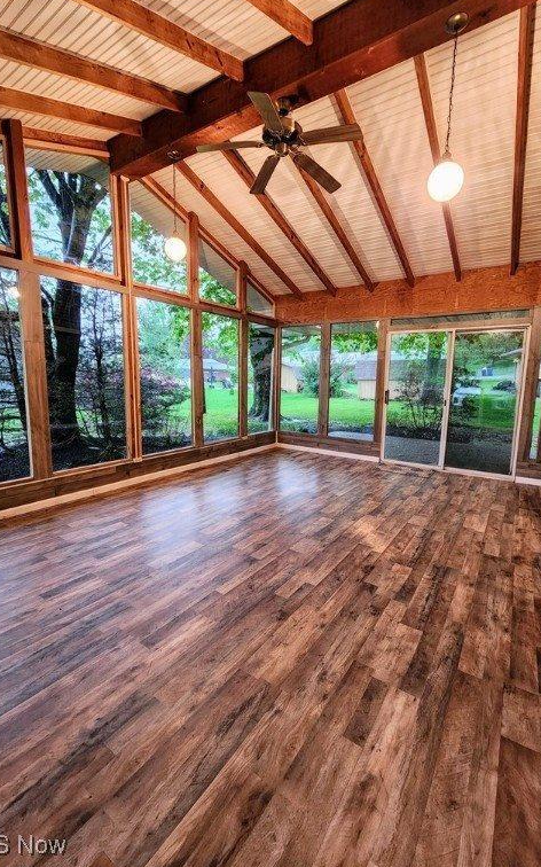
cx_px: 283
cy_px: 430
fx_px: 331
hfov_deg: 78.5
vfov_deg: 105.3
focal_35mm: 14
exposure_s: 1/30
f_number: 2.2
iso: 320
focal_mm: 2.2
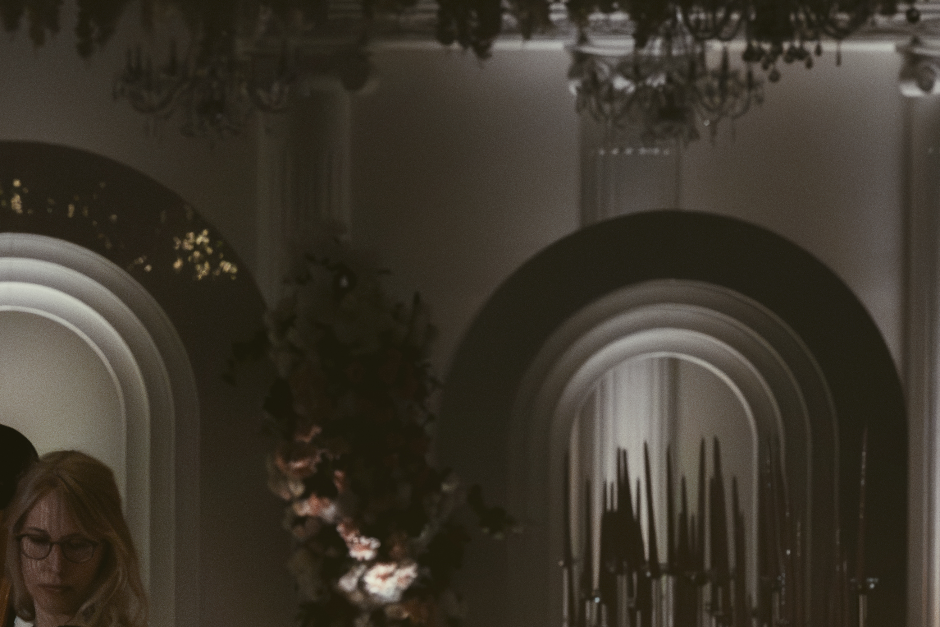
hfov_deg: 10.6
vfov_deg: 7.1
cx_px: -66
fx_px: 4987
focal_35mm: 191
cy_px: 825
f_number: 9
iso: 20000
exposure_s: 1/125
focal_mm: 70
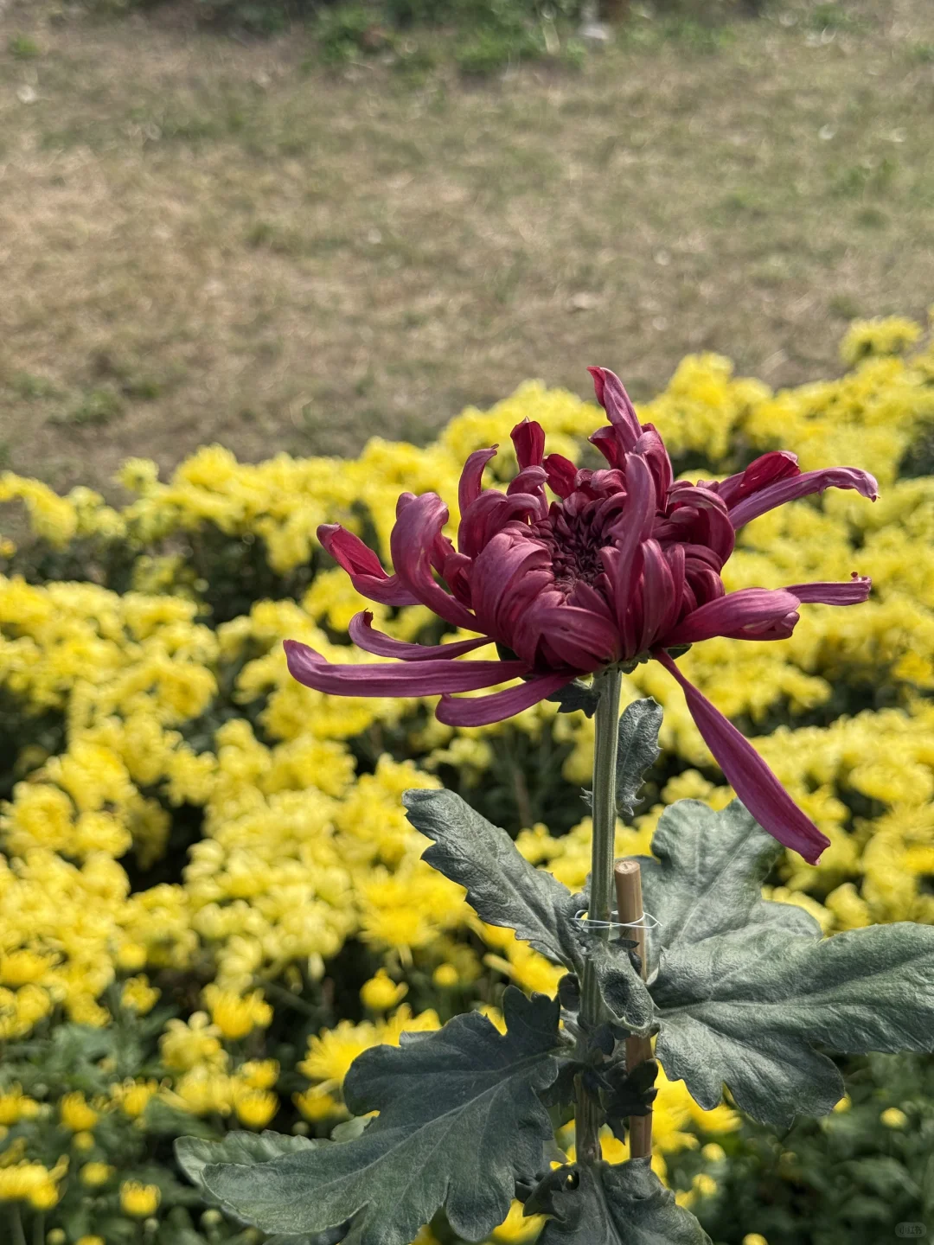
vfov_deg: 39.7
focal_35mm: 48
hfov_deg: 30.3
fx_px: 1727
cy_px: 622
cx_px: 467
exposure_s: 1/2088
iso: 80
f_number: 1.78
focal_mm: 6.76
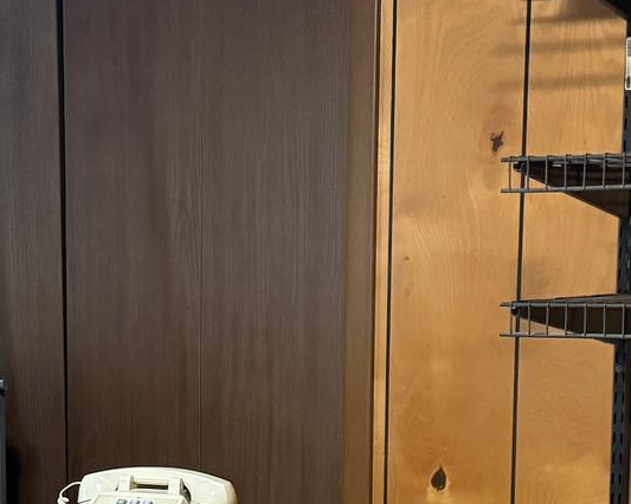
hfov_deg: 21.2
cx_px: 195
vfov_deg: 16.8
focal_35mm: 90
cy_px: 482
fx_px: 1680
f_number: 1.78
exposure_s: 1/40
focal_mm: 6.76
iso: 800
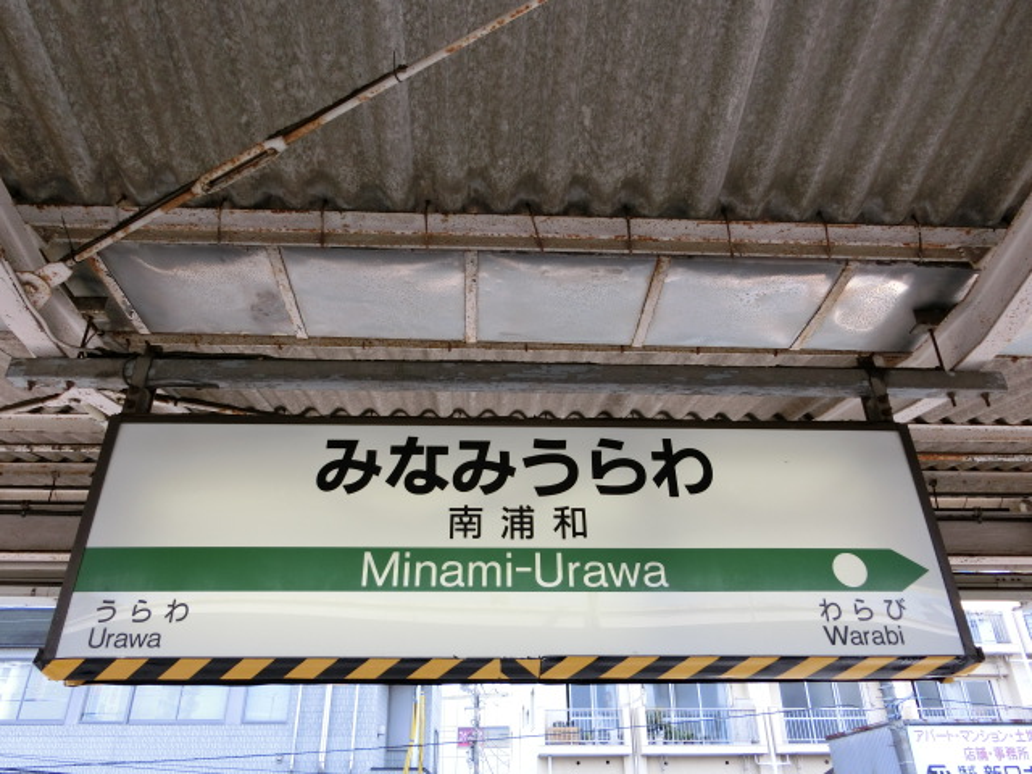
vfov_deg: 54.9
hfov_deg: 69.4
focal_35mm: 25
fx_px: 745
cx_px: 516
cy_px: 387
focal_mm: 4.5
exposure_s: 1/125
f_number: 3.5
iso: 80
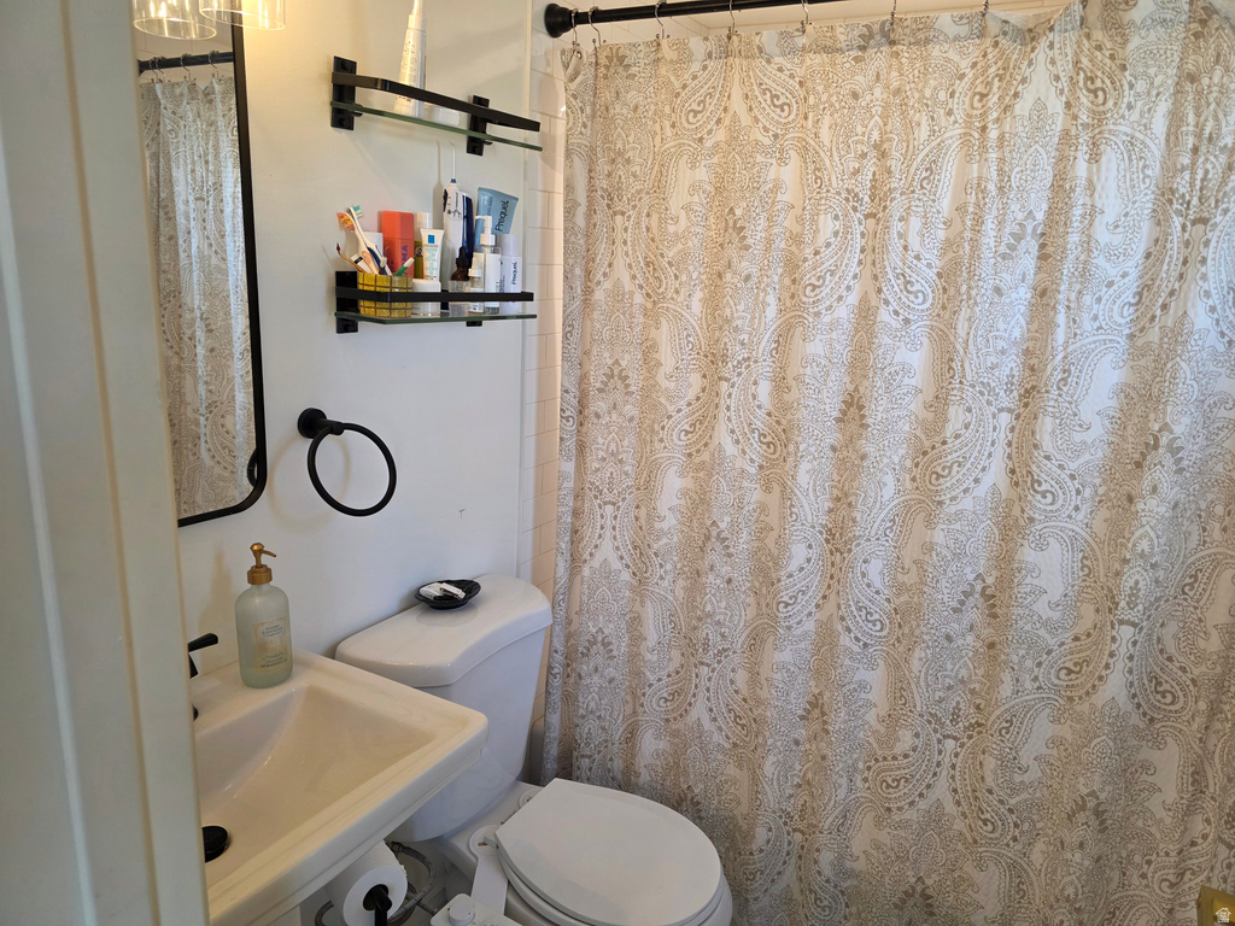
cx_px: 618
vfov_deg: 58.9
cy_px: 463
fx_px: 821
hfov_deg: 73.9
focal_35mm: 23
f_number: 1.7
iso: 125
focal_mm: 6.3
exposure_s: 1/120
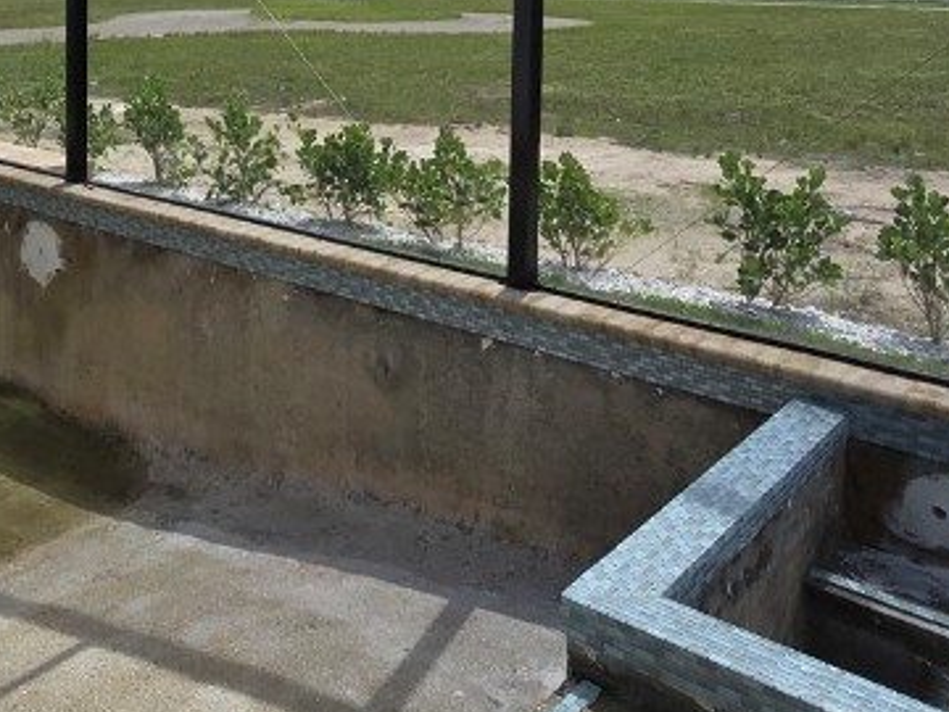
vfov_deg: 35.5
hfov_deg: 48.7
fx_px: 1014
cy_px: 26
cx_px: 269
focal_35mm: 37
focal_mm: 2.2
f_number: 2.2
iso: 50
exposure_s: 1/2027
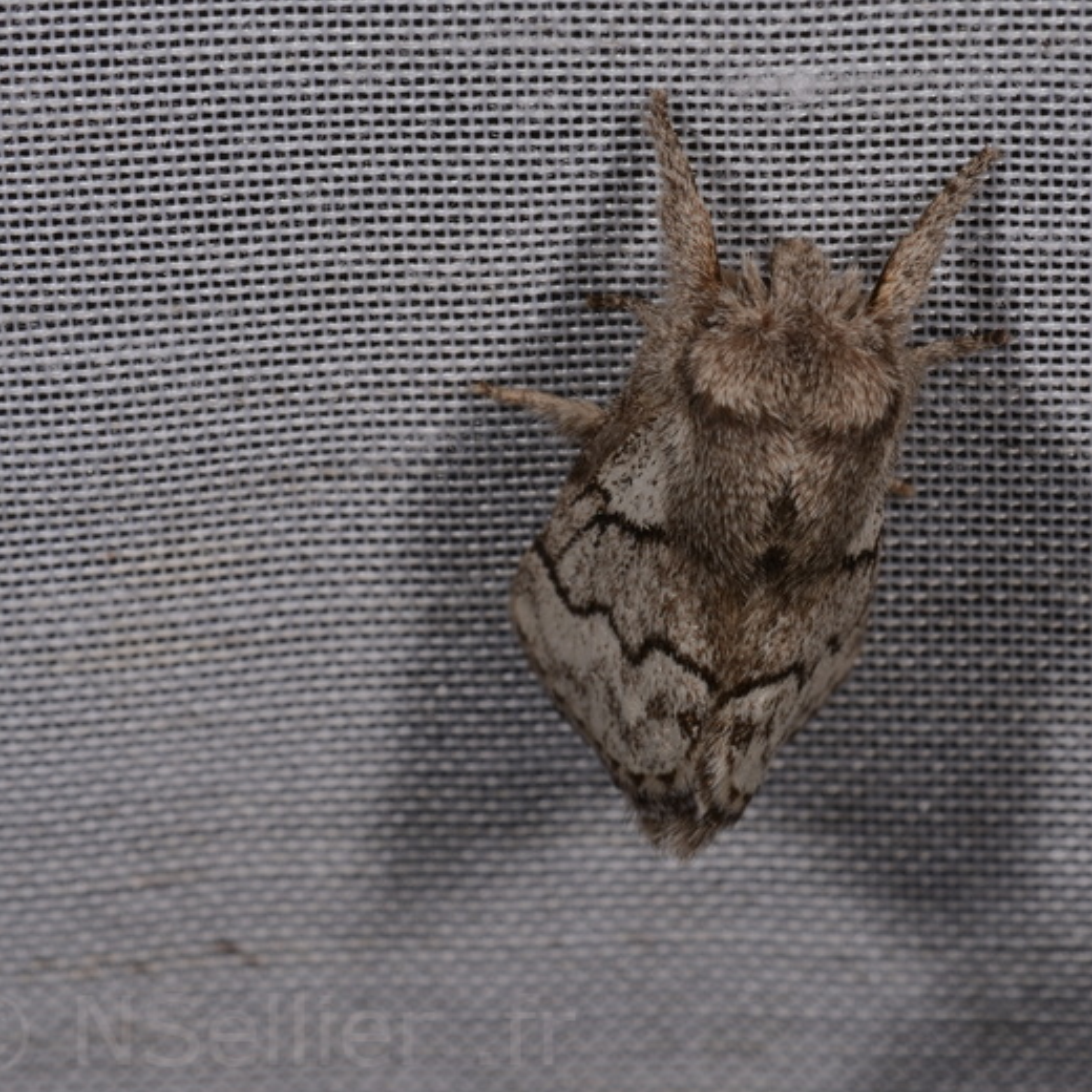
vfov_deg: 10.6
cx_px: 746
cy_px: 546
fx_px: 5876
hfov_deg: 10.6
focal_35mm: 165
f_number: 32
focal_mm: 85
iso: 100
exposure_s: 1/60
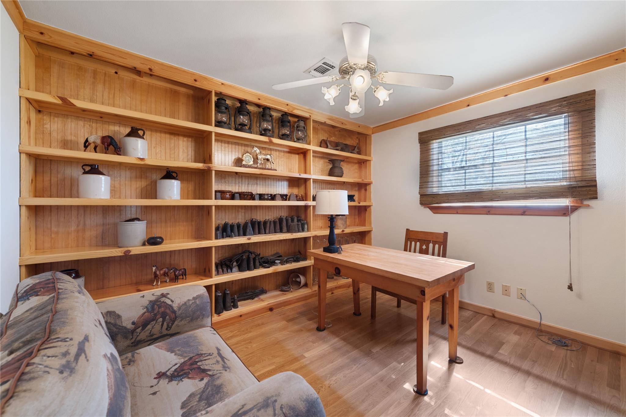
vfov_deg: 81.2
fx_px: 243
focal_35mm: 14
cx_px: 313
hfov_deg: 104.2
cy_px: 208
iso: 400
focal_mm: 14
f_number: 8
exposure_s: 1
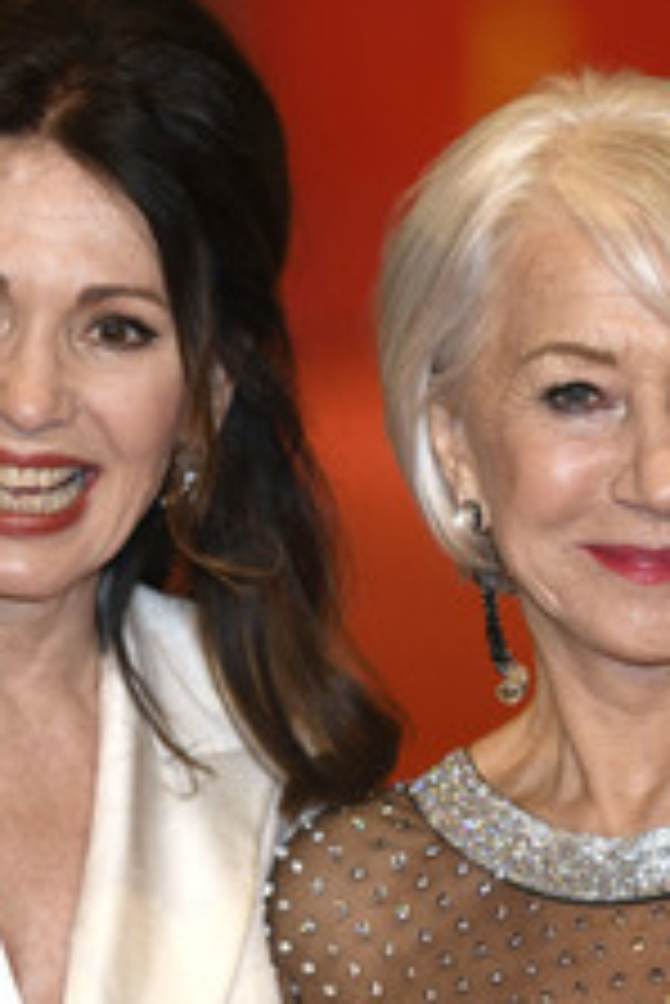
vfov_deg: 5.7
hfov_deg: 3.8
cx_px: 348
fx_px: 10145
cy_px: 608
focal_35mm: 364
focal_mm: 180
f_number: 3.2
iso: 800
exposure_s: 1/500
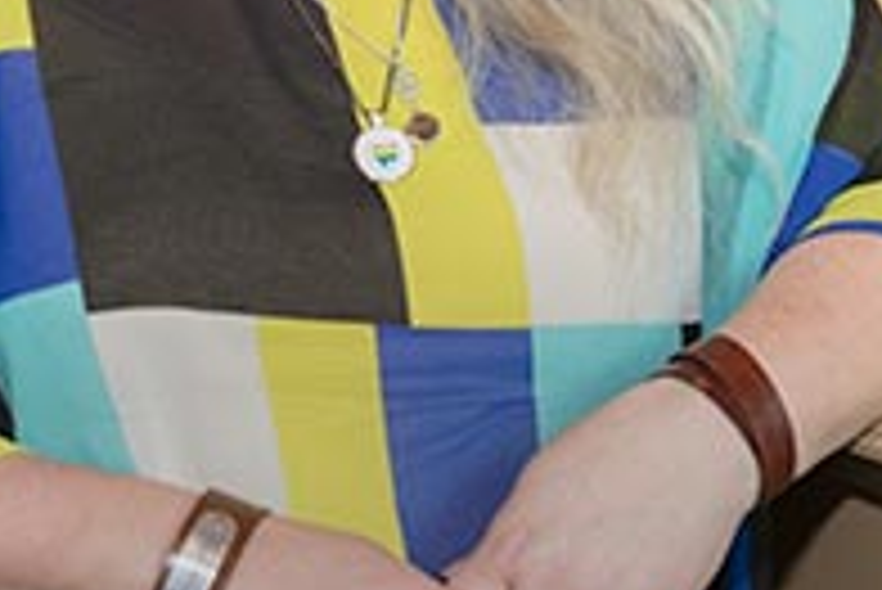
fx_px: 1888
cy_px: 2
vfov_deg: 17.3
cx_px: 432
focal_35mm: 77
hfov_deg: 26.3
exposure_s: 1/180
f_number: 4.8
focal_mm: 26
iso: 1250
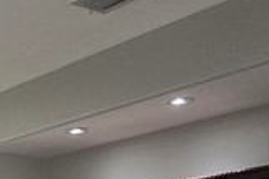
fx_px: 642
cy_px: 350
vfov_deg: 13.7
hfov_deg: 19.7
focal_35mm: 86
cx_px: -160
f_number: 2.2
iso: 80
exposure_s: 1/60
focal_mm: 2.2
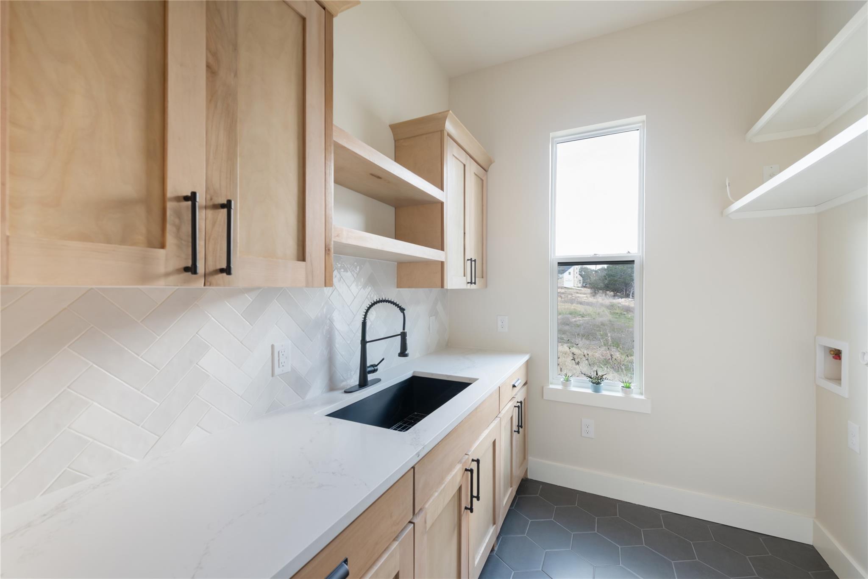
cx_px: 434
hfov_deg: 100.4
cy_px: 290
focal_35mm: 15
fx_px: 362
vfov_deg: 77.3
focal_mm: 15
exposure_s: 1/1.25
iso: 400
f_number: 8
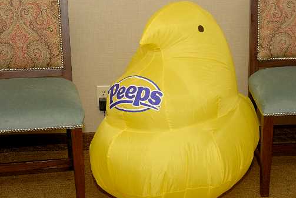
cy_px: 105
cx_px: 178
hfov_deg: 28.3
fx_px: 585
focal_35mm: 71
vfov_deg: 19.3
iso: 400
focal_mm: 34
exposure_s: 1/60
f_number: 5.6
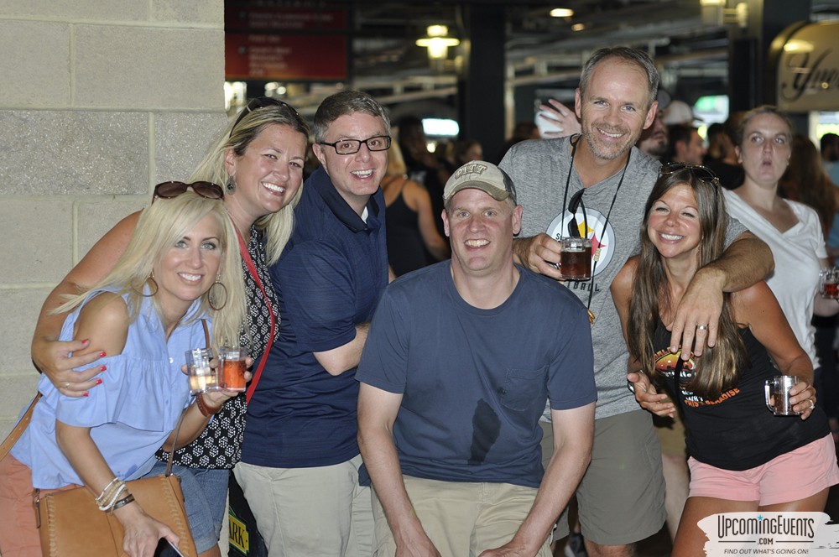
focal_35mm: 75
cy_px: 278
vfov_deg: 18.1
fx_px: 1746
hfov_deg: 27.0
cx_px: 420
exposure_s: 1/60
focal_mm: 50
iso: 200
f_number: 2.8
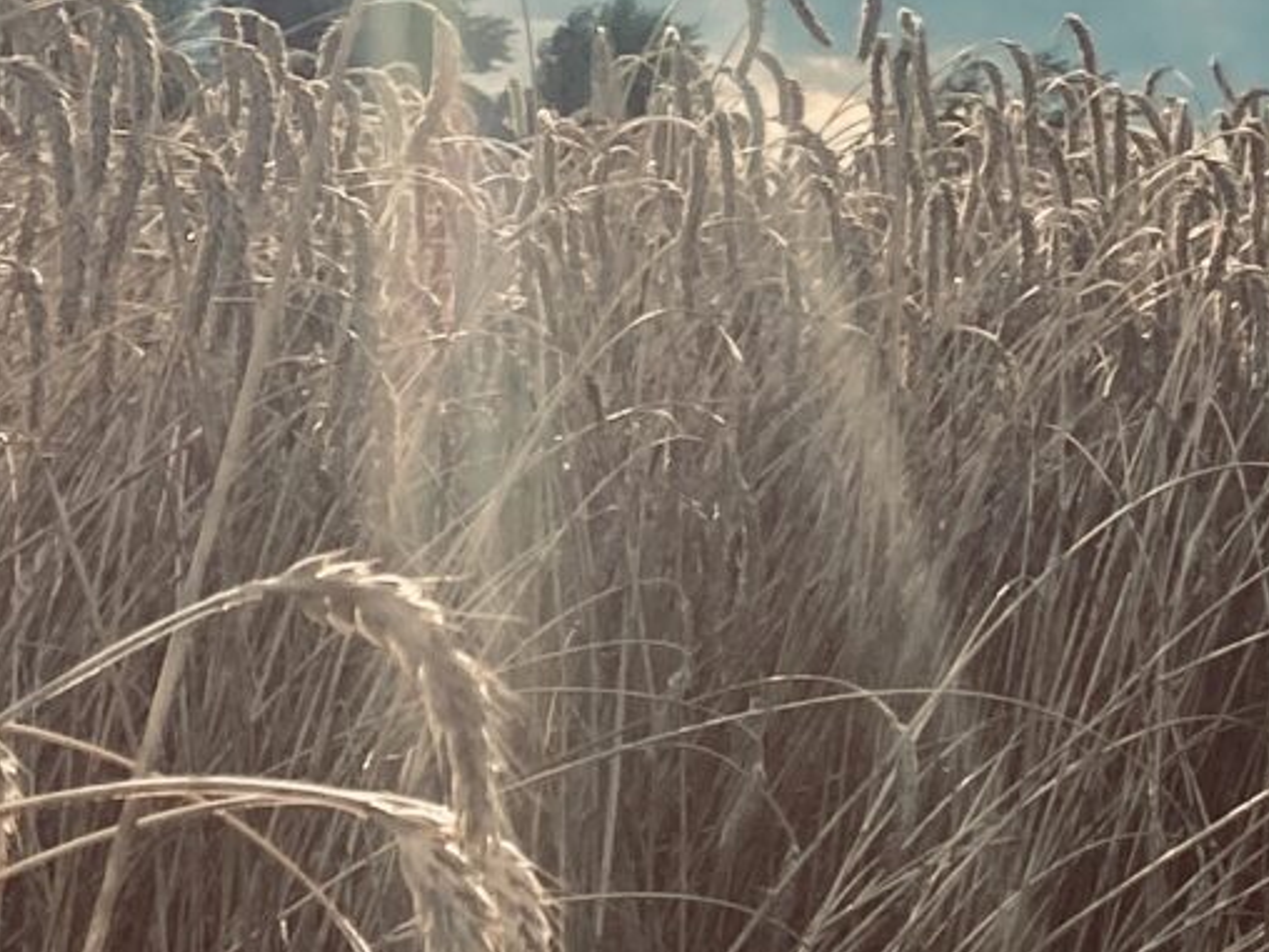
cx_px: 2141
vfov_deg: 11.3
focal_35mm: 131
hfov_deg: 13.7
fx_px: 4802
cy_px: 252
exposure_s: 1/5025
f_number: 1.8
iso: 32
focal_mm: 4.25
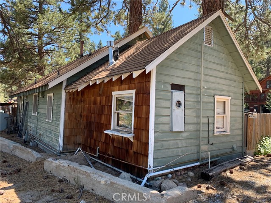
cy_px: 102
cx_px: 136
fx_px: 204
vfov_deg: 53.1
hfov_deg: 67.3
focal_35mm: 26
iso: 25
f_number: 1.8
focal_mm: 4.25
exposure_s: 1/304
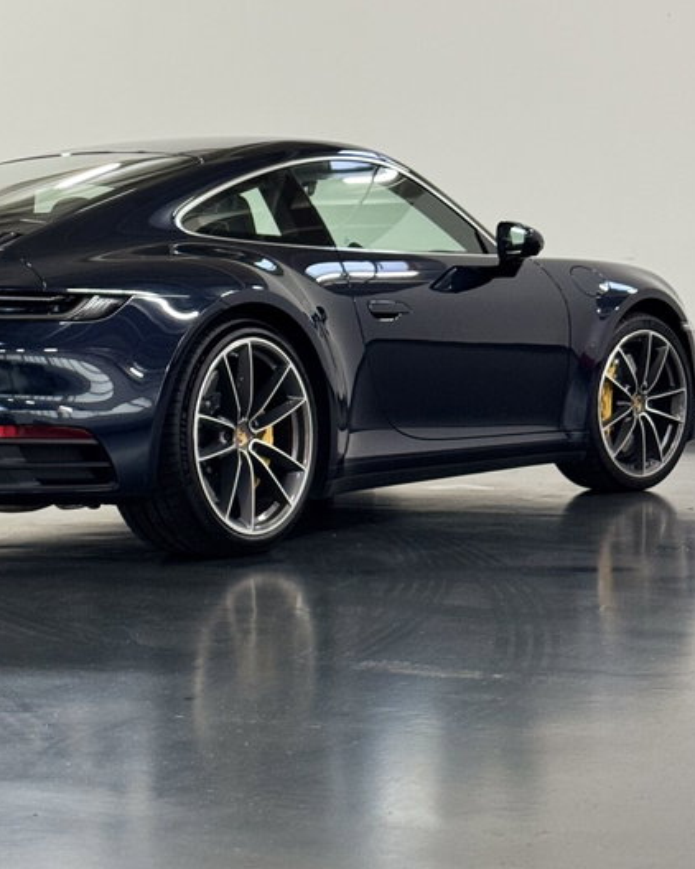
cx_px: 204
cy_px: 394
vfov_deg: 21.0
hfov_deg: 16.8
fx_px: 2338
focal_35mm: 91
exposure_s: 1/50
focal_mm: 6.76
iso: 200
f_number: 1.78
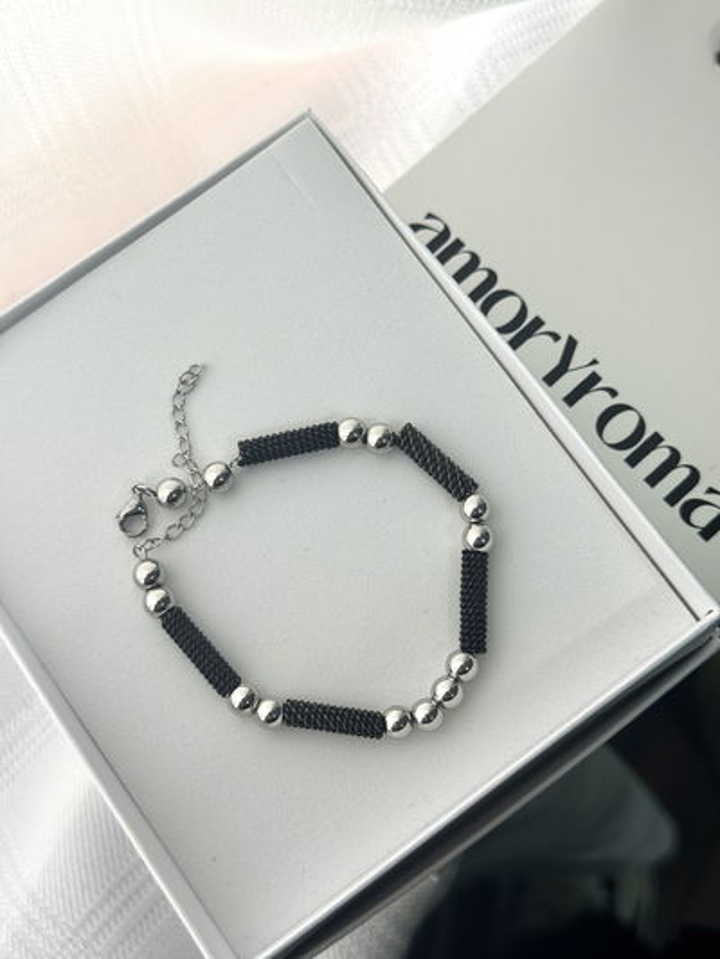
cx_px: 360
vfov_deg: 39.6
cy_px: 480
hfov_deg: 30.3
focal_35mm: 48
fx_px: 1331
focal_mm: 6.76
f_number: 1.78
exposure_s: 1/100
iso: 50
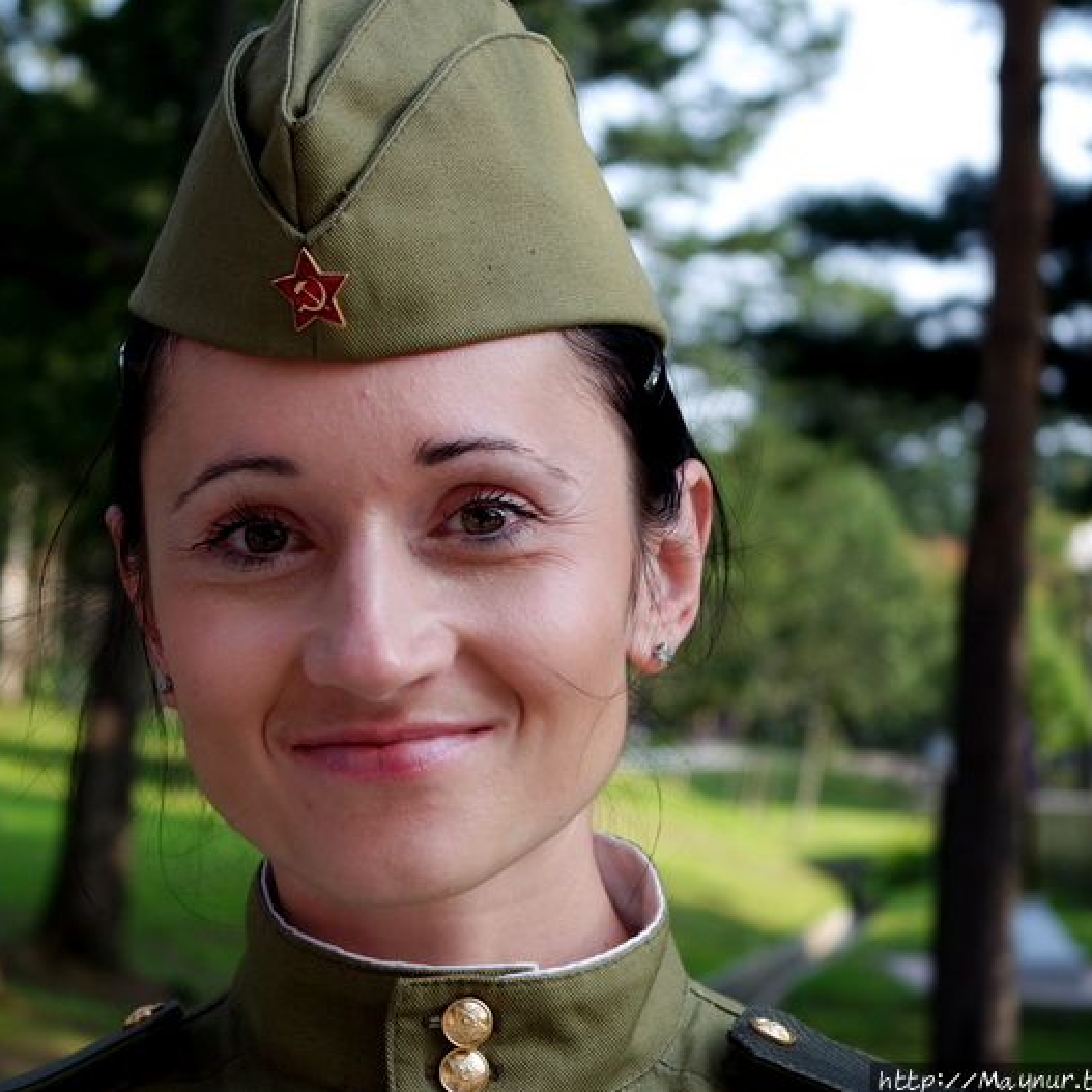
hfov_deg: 19.5
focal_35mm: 89
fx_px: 3176
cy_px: 545
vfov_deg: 19.5
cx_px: 410
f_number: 5
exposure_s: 1/160
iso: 200
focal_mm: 45
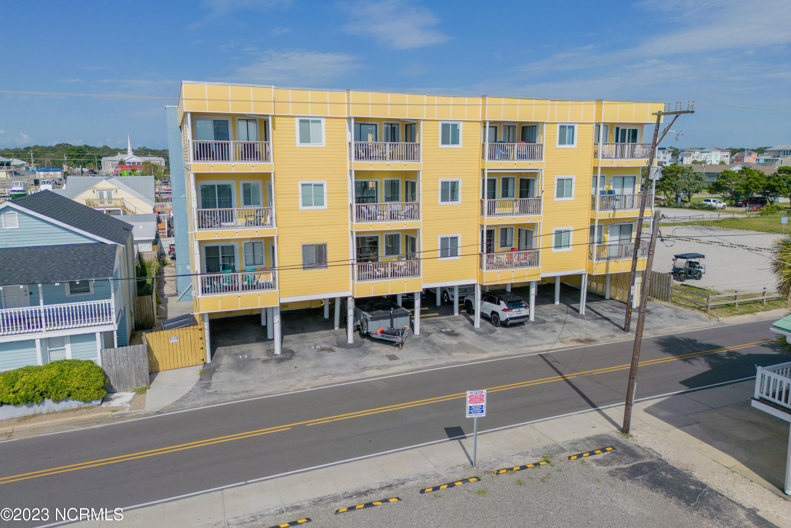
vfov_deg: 51.2
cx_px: 395
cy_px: 244
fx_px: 549
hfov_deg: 71.5
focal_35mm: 25
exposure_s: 1/5000
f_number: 1.7
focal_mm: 6.72
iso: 200
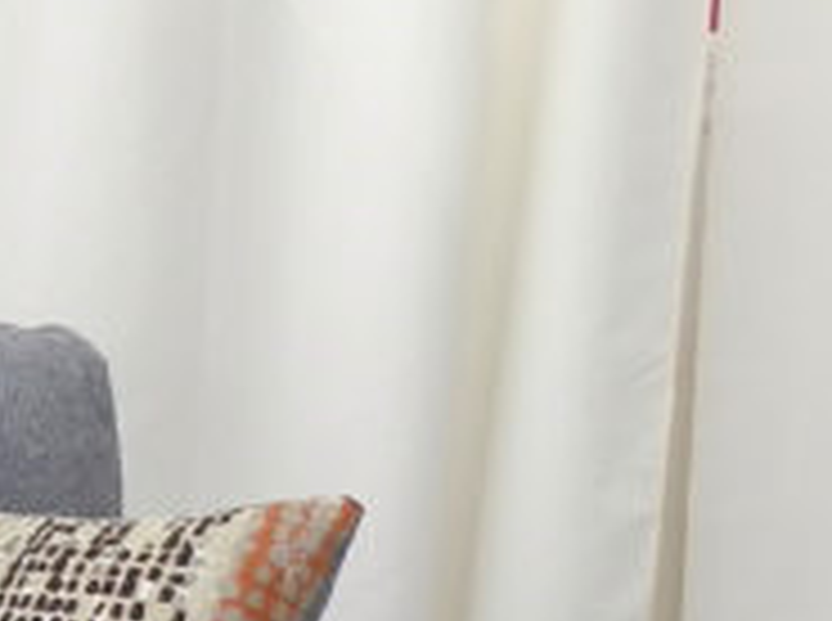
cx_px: -1313
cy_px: 711
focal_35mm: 183
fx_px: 4390
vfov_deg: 8.0
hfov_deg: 9.4
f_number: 3.2
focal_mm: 5.96
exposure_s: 1/4
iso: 64
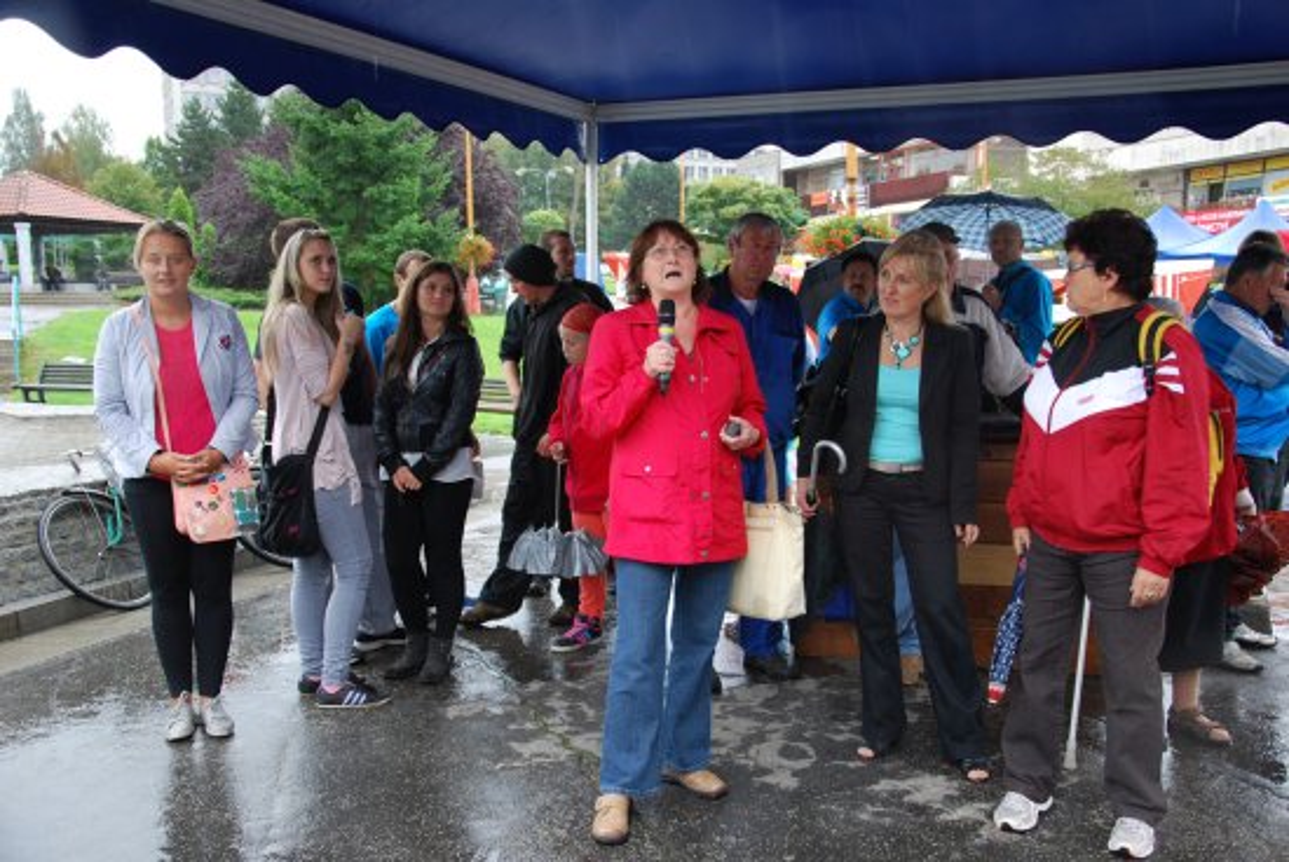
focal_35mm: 38
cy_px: 431
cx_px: 644
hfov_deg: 51.2
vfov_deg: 35.6
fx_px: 1344
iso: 200
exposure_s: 1/40
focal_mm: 25
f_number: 4
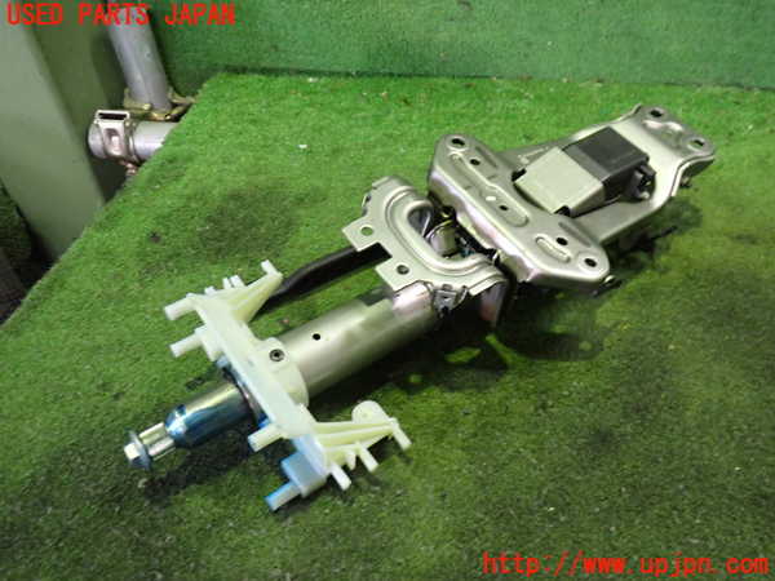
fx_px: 672
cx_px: 388
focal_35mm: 30
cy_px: 290
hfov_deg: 60.0
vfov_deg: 46.8
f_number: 2.3
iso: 640
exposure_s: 1/30
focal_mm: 5.4
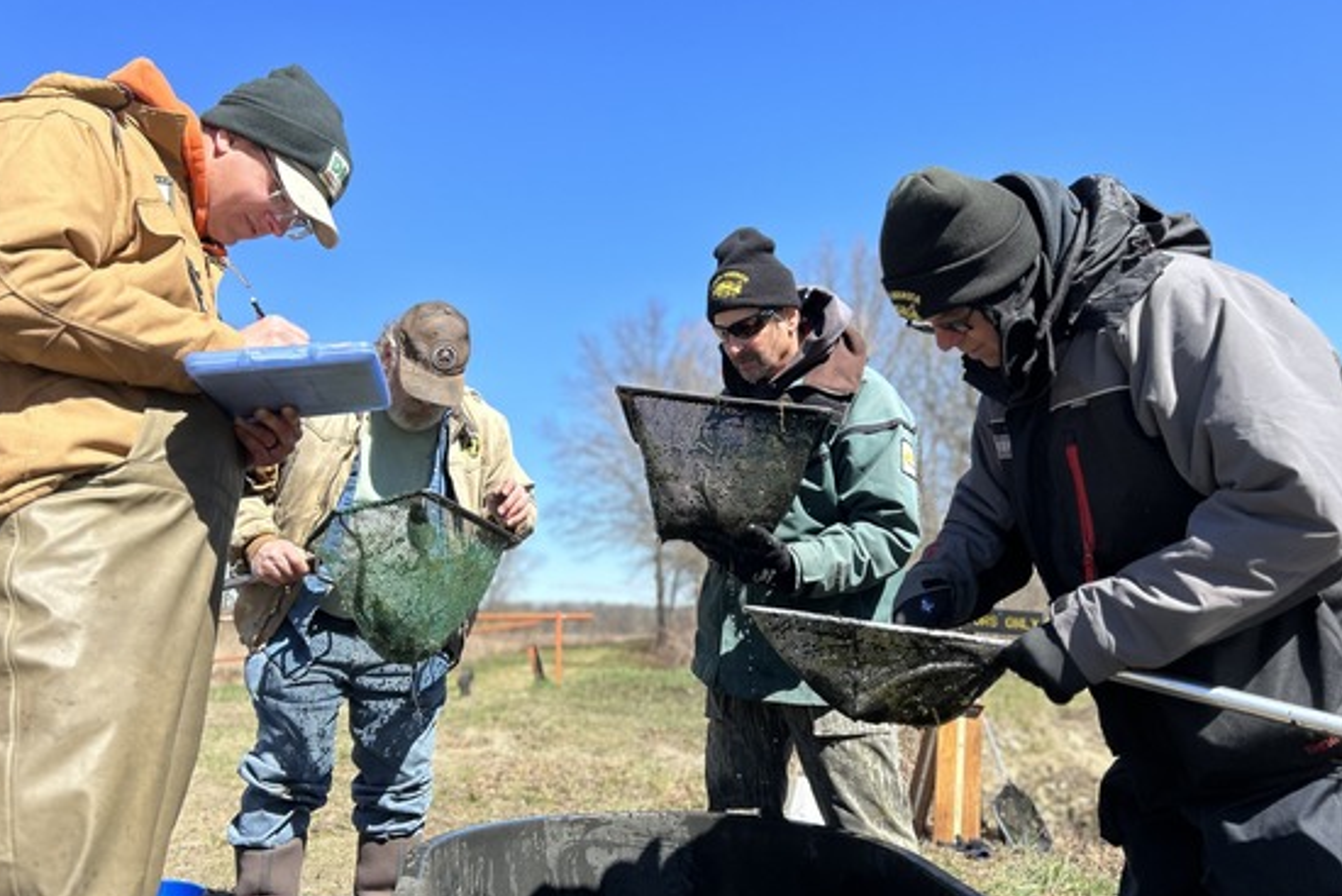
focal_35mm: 28
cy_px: 468
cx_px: 656
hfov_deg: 65.5
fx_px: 1044
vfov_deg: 46.4
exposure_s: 1/2404
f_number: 1.5
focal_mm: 5.7
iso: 50
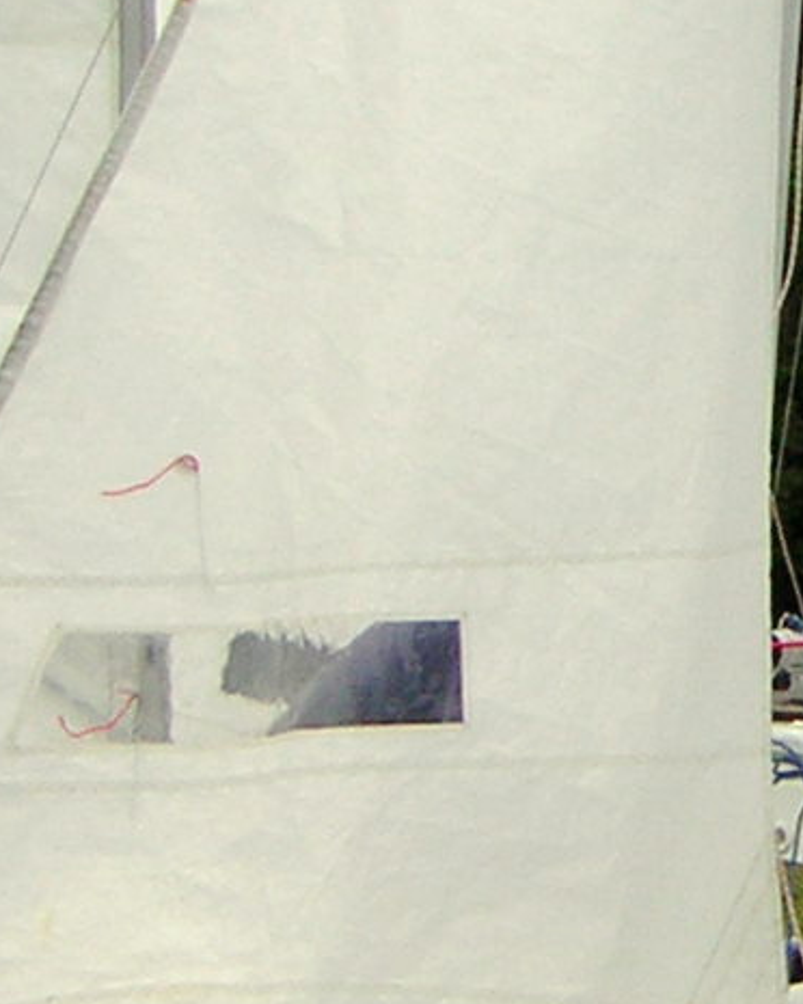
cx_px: 1271
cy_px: 525
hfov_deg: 12.1
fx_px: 3595
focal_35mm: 121
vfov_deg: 15.9
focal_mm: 4.7
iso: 50
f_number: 5.2
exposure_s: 1/753
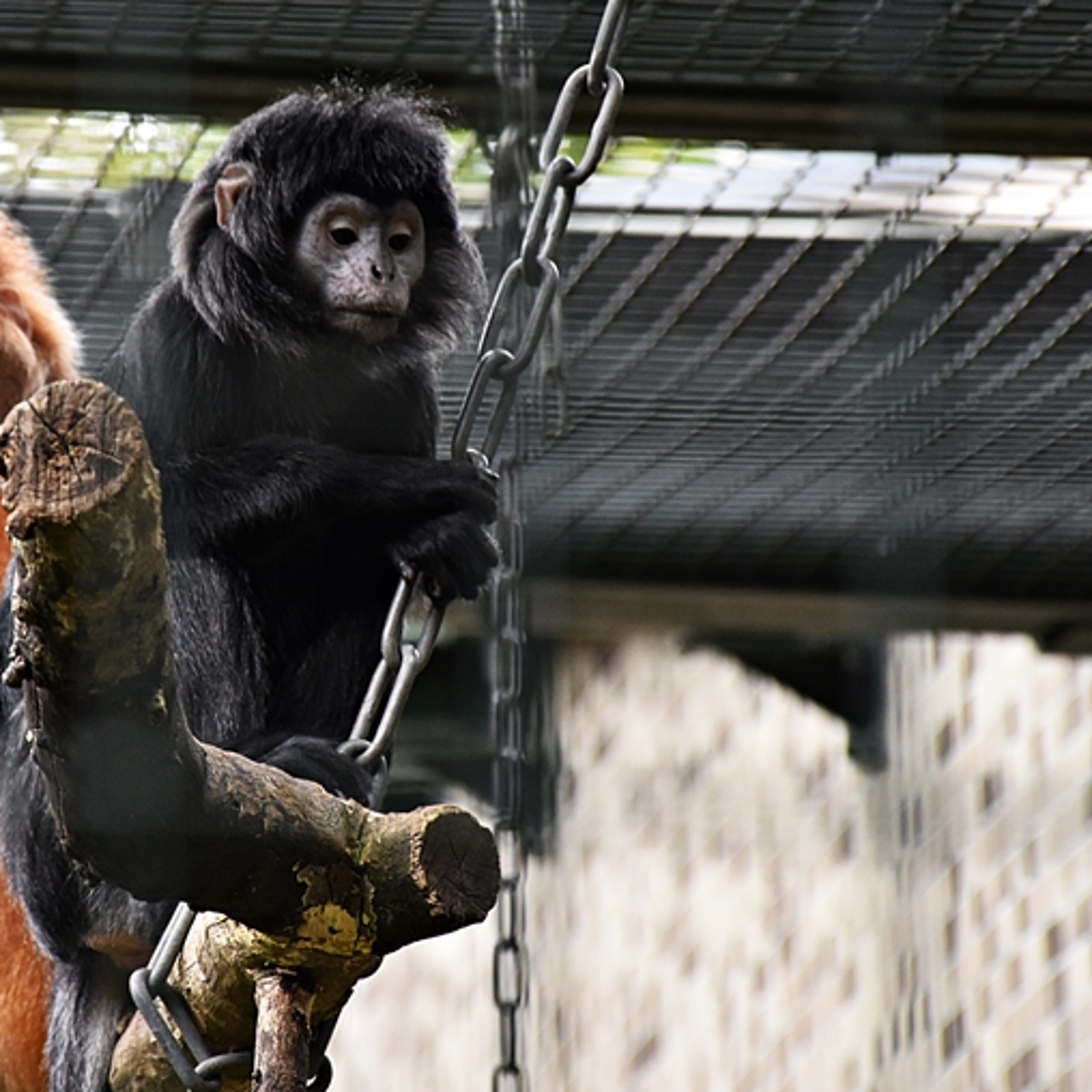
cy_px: 382
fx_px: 12849
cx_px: 275
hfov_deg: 4.9
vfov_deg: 4.9
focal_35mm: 360
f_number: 5.6
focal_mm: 140
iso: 900
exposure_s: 1/125
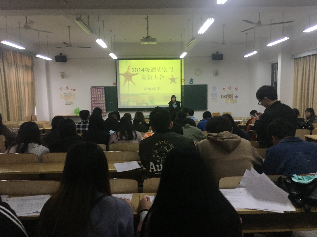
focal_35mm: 29
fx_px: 266
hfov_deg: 61.7
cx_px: 158
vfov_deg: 48.2
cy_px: 118
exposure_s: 1/33
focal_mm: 4.15
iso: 64
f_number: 2.2
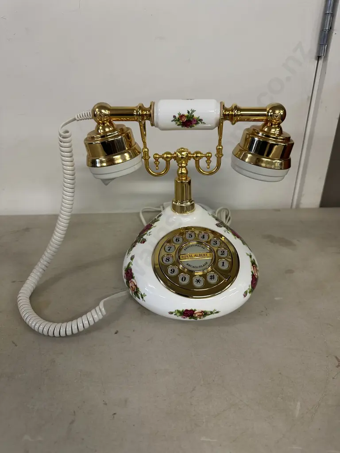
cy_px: 226
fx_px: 314
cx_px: 170
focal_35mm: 24
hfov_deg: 56.8
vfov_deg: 71.6
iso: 160
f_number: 1.78
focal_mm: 6.86
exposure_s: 1/100
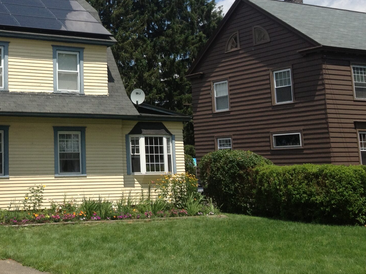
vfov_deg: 23.4
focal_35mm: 62
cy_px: 71
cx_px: 43
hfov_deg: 30.0
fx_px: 656
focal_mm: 4.28
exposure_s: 1/1577
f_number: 2.4
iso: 50
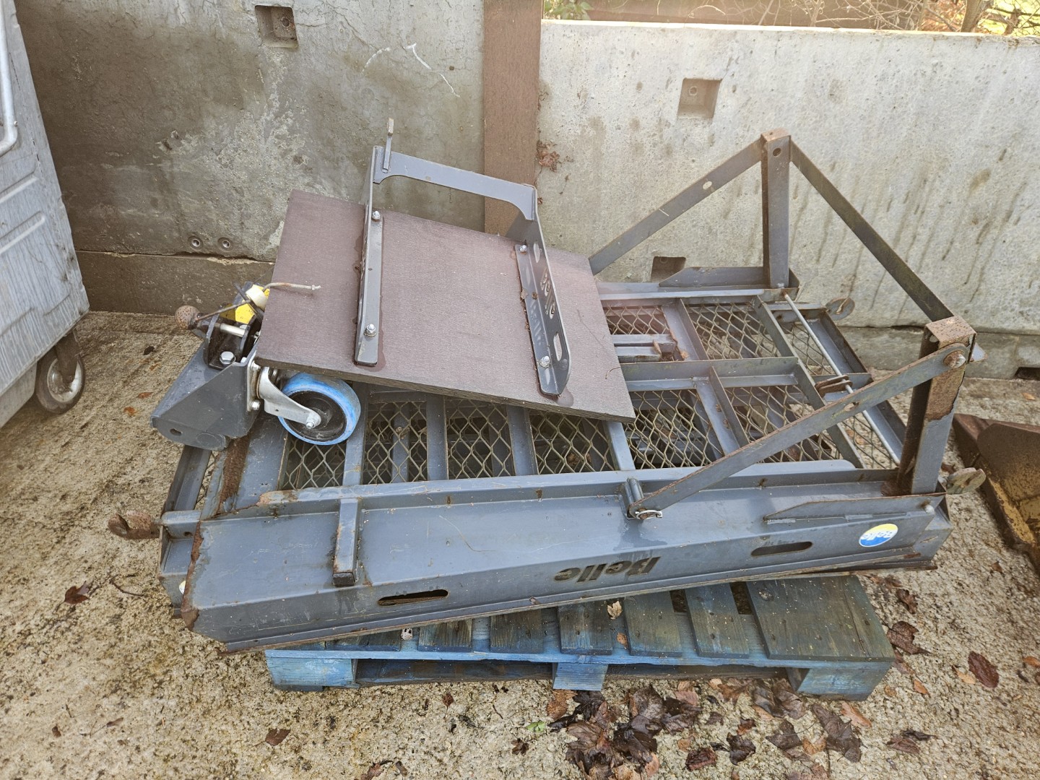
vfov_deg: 58.9
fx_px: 691
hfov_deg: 73.9
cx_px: 520
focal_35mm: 23
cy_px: 390
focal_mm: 5.4
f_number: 1.8
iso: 80
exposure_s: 1/100
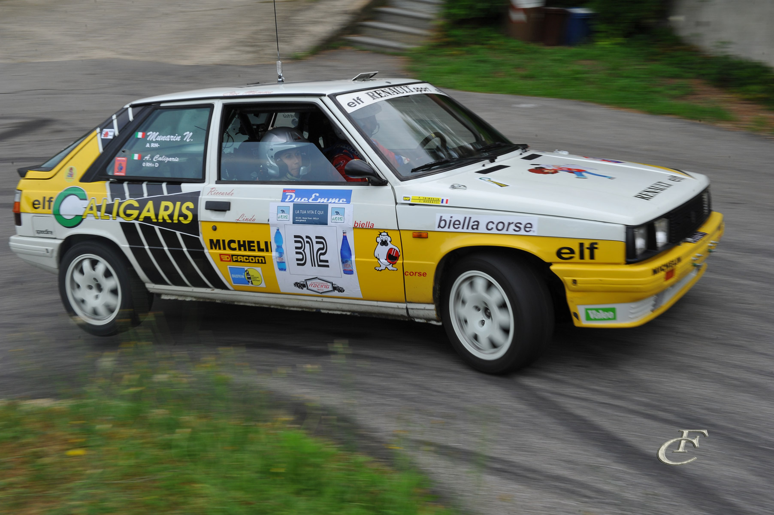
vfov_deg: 28.0
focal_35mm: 48
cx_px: 387
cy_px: 258
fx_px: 1031
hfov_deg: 41.1
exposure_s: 1/80
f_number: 18
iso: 320
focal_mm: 48
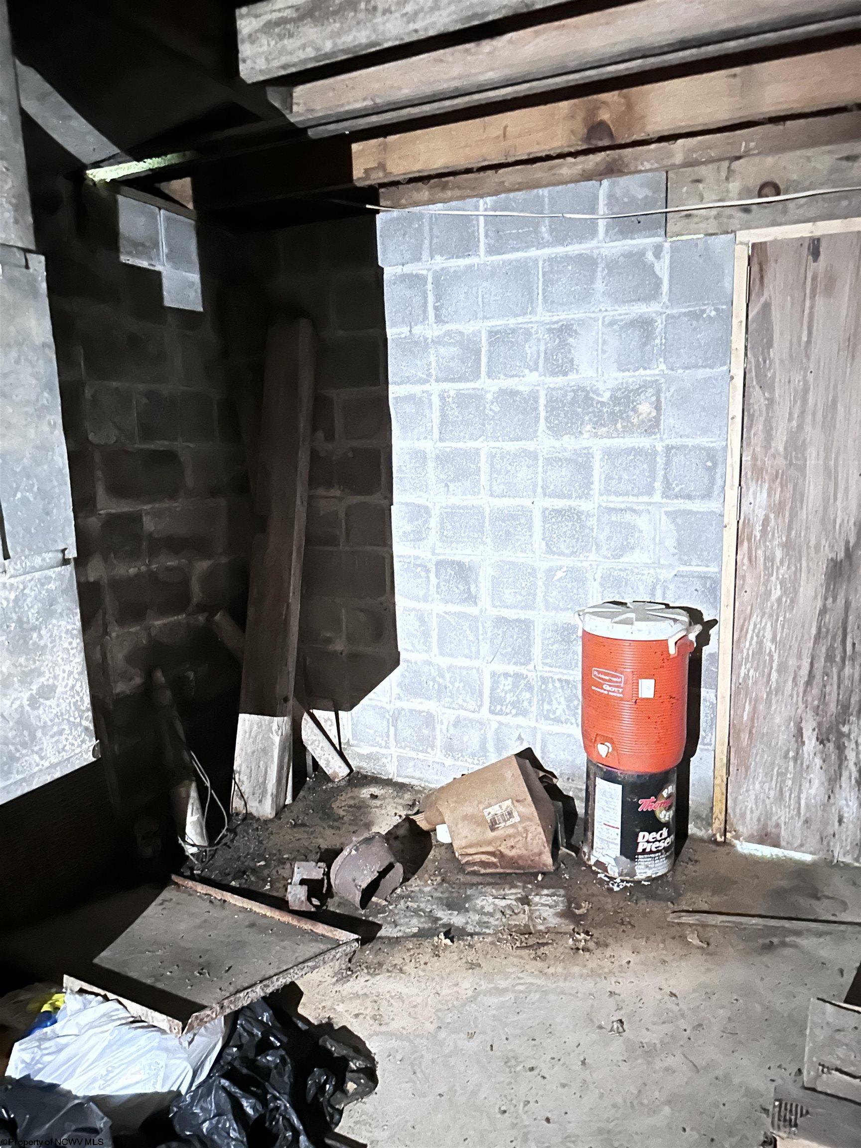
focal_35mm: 24
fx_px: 796
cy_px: 574
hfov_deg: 56.8
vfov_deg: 71.6
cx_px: 430
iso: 8000
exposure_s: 1/5
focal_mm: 6.86
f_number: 1.78
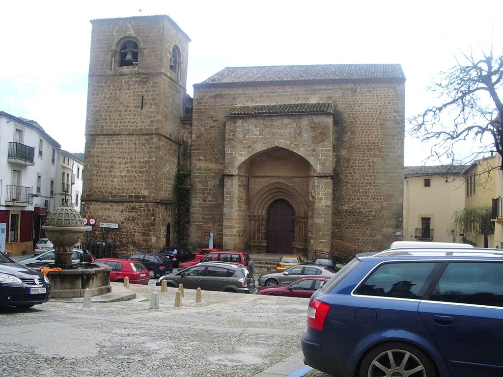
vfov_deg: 40.7
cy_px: 188
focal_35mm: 35
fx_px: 509
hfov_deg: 52.6
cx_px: 252
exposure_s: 1/125
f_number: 4.3
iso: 50
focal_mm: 5.8
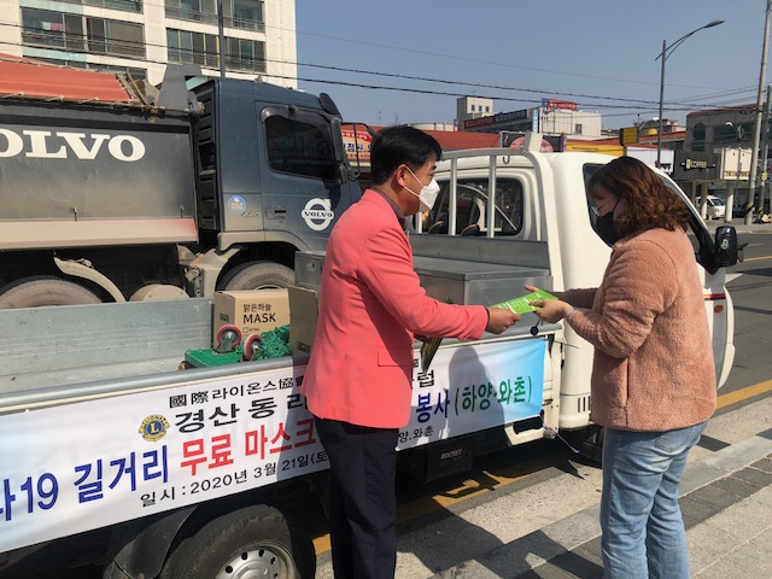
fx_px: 624
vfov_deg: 49.7
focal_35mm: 28
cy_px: 290
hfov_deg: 63.4
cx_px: 386
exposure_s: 1/3205
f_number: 1.8
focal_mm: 3.99
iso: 25
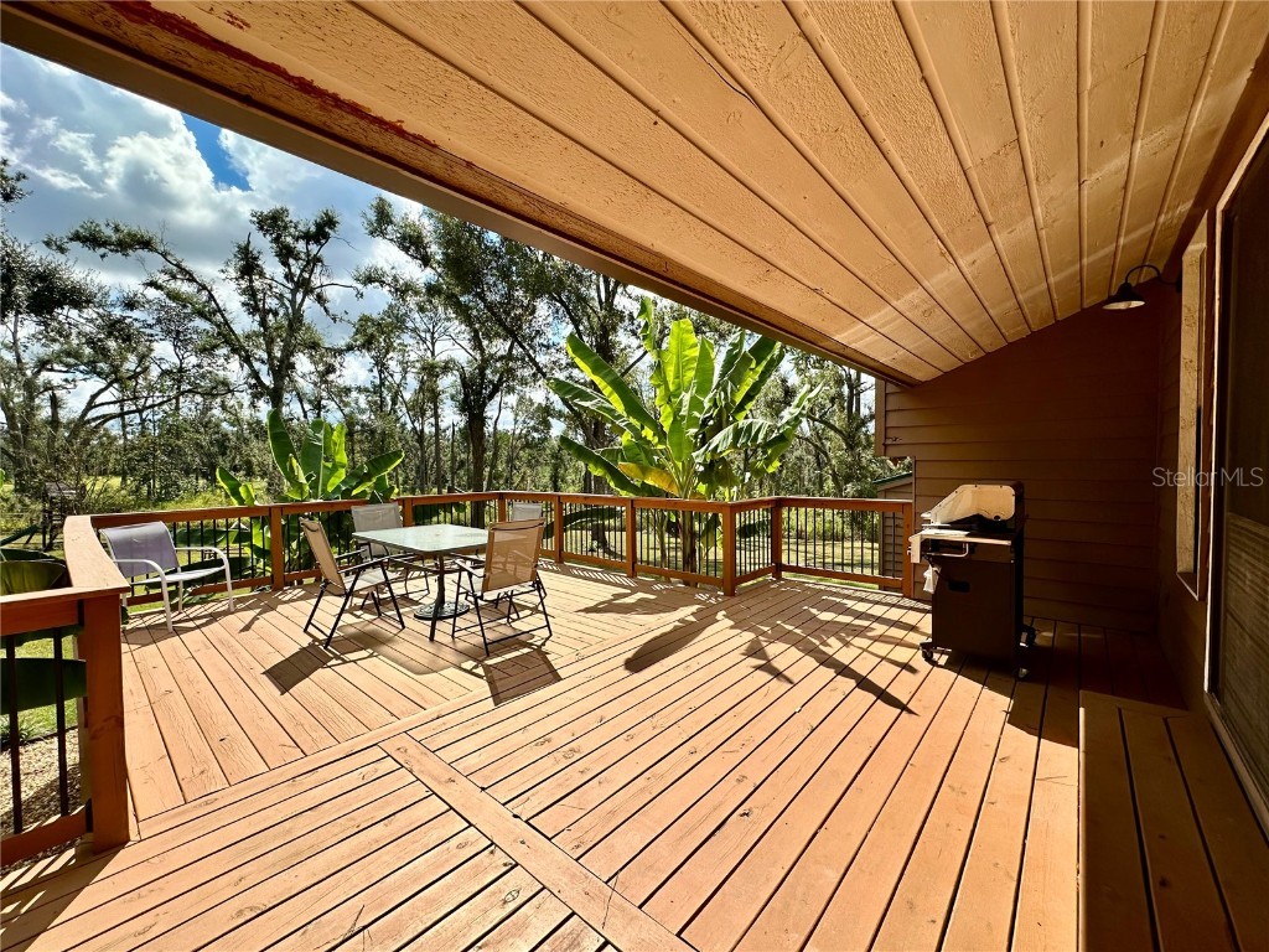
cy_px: 476
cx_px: 634
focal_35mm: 14
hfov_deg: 102.1
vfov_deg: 85.7
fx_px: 513
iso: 40
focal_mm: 2.22
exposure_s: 1/1319
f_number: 2.2
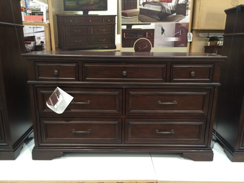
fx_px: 204
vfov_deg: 48.2
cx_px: 122
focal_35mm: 29
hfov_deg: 61.7
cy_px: 92
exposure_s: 1/33
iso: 160
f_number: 2.2
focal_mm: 4.15
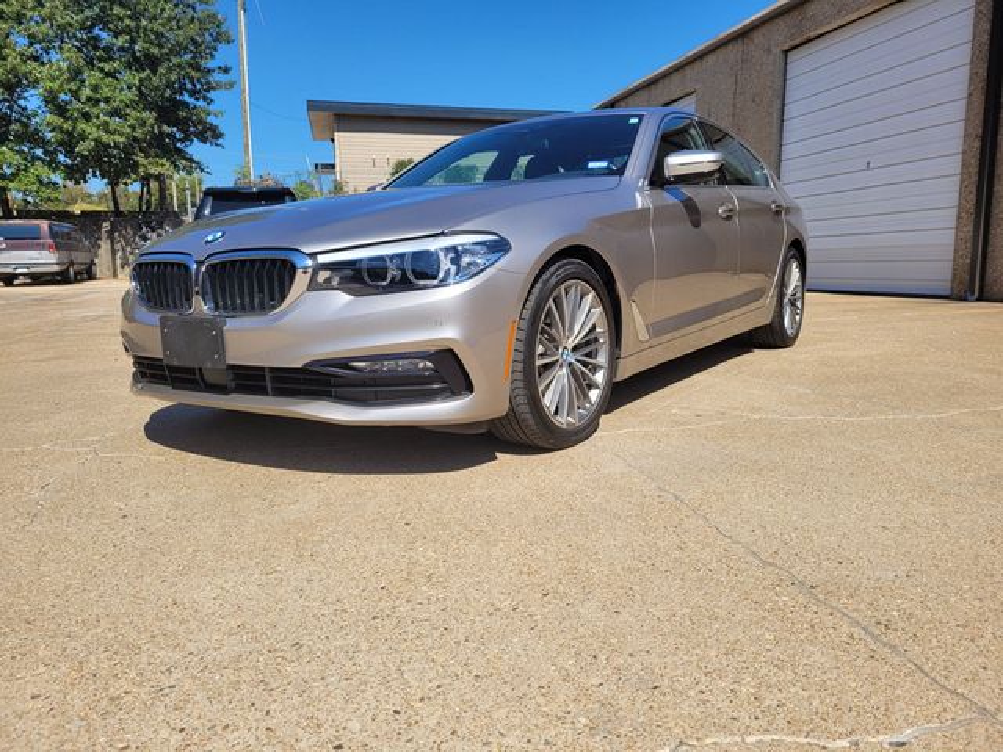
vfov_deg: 53.1
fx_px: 753
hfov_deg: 67.3
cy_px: 376
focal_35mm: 26
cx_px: 502
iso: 40
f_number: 1.8
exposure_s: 1/2760
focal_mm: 5.4
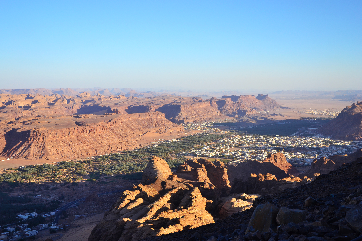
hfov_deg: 41.1
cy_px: 120
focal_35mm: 48
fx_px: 483
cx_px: 181
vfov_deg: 28.1
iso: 200
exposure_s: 1/500
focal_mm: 32
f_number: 5.6
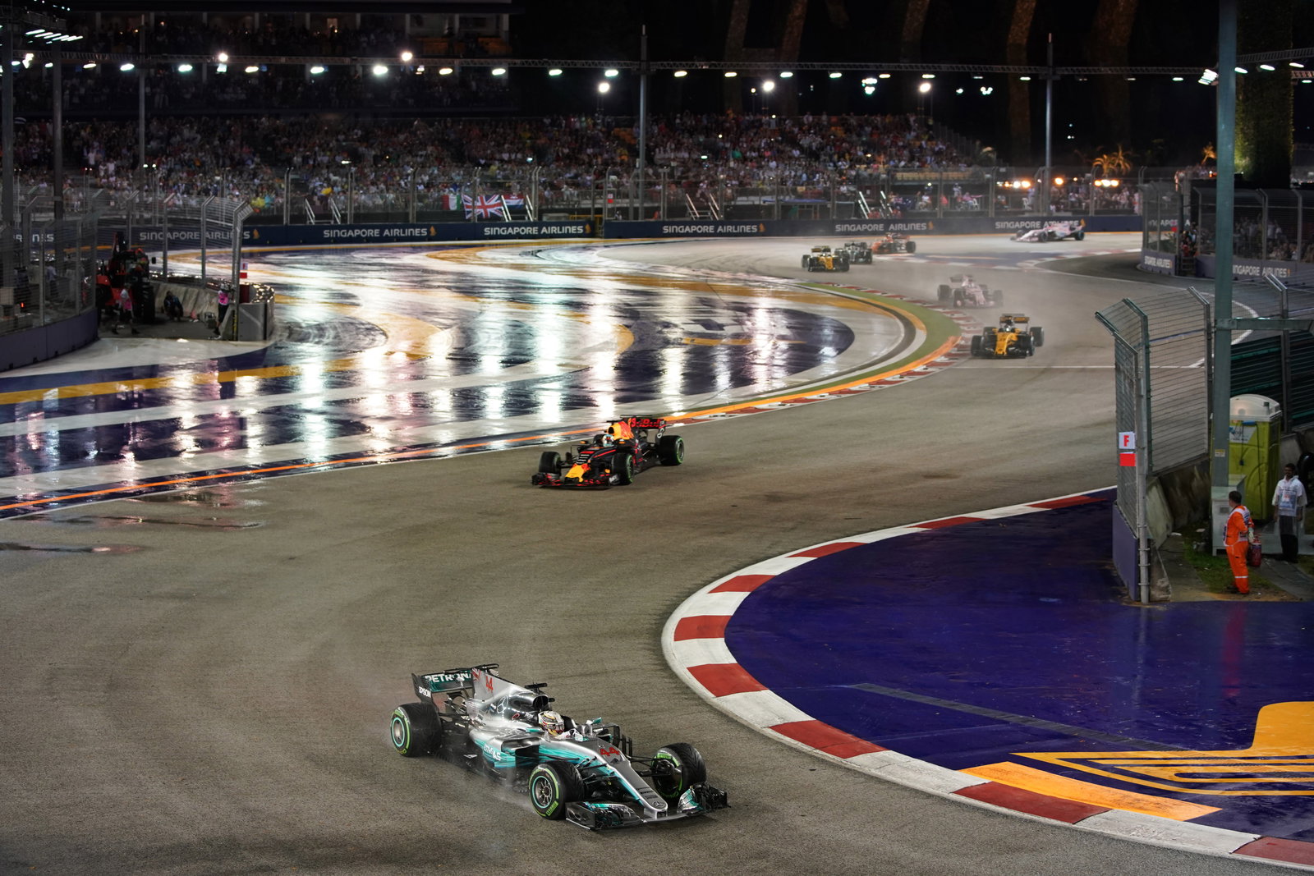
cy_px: 438
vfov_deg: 17.1
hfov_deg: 25.4
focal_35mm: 80
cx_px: 657
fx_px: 2920
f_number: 3.2
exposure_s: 1/1000
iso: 1600
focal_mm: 80
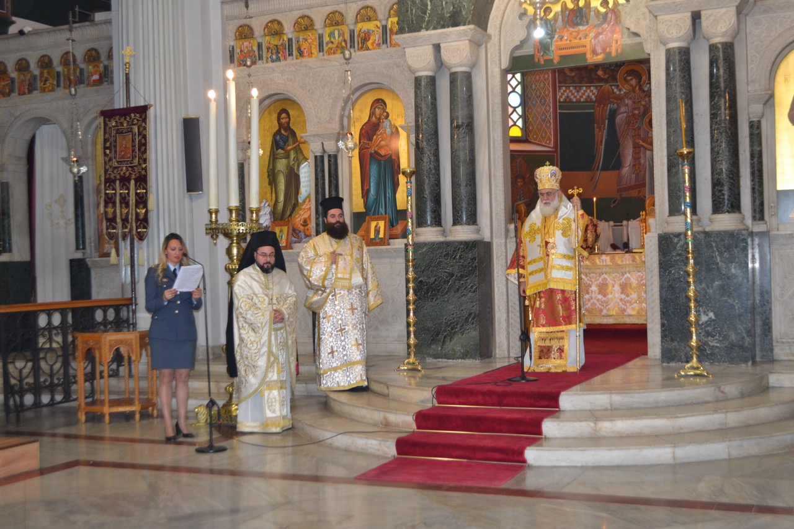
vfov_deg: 30.8
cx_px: 397
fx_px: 959
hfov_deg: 45.0
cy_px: 264
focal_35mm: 44
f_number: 4.5
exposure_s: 1/60
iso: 800
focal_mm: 29
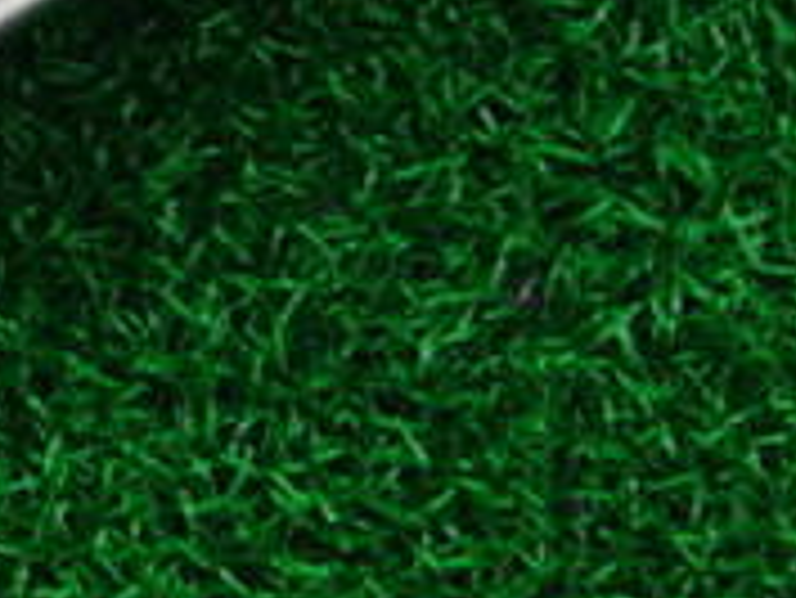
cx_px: -607
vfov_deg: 10.9
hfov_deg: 13.3
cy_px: -117
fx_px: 3083
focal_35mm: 134
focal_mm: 6.42
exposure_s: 1/60
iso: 400
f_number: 3.6
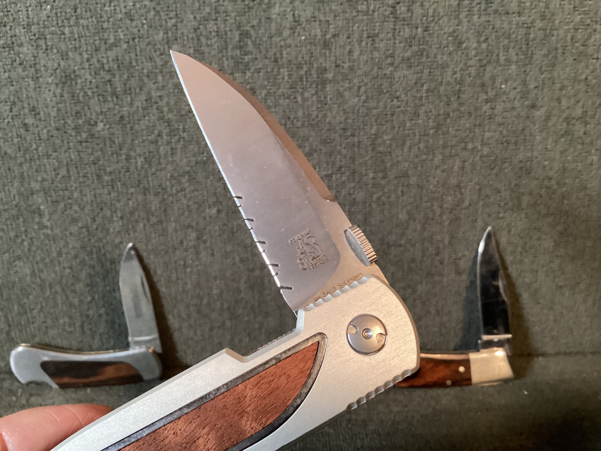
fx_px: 538
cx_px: 300
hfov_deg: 58.3
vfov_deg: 45.4
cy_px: 226
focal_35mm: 31
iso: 250
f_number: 2.4
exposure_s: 1/60
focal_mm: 3.3
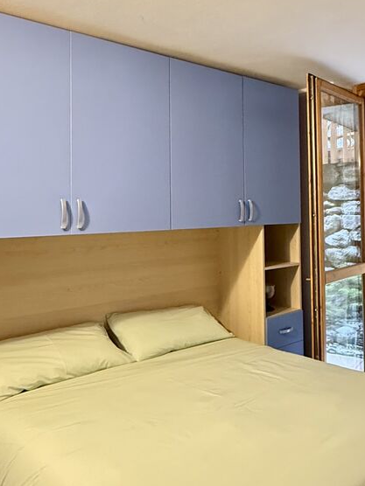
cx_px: 248
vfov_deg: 61.5
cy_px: 271
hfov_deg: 47.3
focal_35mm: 29
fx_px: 408
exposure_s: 1/50
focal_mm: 2.22
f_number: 2.2
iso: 800
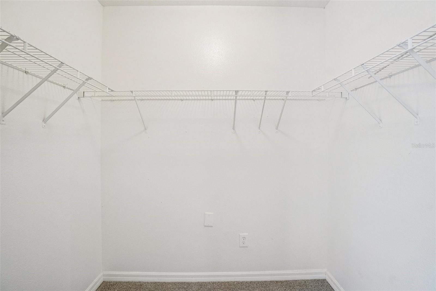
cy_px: 146
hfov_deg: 100.4
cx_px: 218
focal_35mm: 15
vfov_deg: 77.3
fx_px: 182
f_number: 8
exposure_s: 1/30
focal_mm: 10
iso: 1000
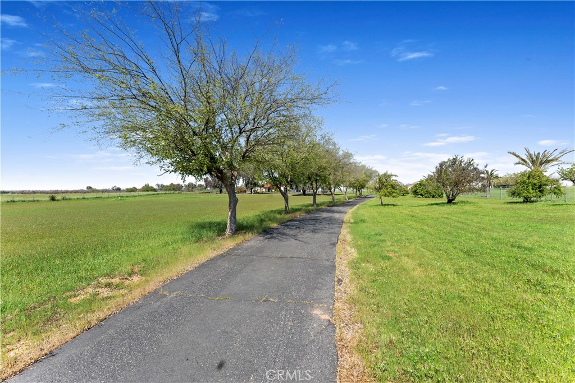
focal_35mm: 14
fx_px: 224
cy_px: 192
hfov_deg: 104.2
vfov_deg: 81.2
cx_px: 288
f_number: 10
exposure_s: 1/160
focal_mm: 14
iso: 80
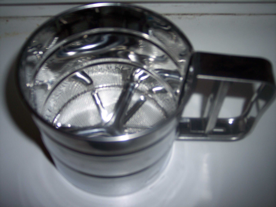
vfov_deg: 36.8
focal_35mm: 39
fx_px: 311
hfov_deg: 47.9
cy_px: 104
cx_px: 138
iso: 100
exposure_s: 1/60
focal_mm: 8
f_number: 2.8
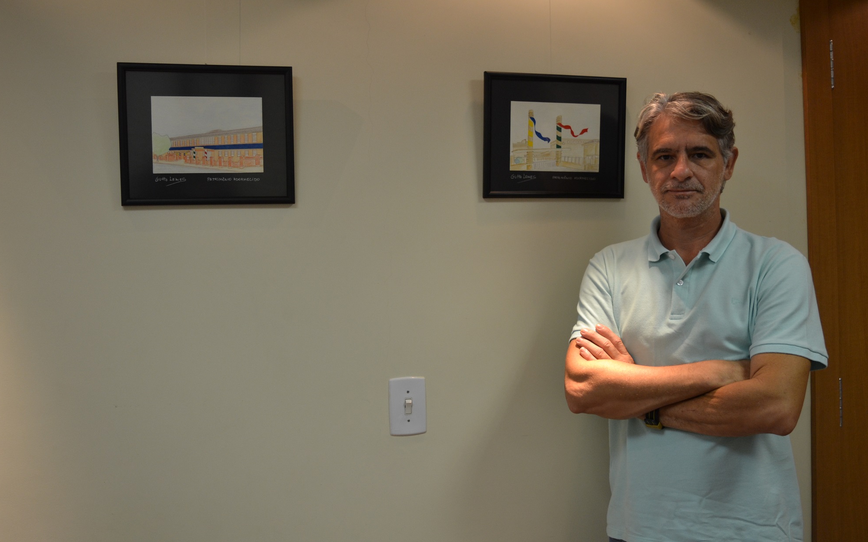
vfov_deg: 35.8
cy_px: 271
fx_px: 840
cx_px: 434
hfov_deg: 54.6
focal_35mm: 36
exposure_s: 1/60
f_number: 3.8
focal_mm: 23
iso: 500
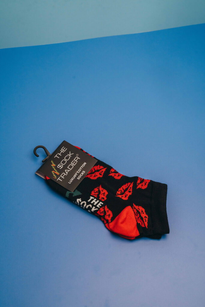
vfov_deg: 39.6
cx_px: 102
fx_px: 427
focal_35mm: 50
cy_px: 154
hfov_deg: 27.0
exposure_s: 1/160
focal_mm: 50
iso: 1600
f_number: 10
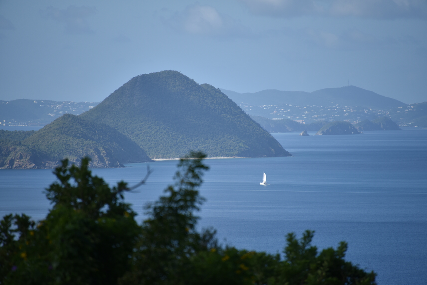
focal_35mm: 300
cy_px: 142
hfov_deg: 6.9
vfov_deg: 4.6
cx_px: 214
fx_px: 3559
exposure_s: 1/640
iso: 110
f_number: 5.6
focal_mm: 300
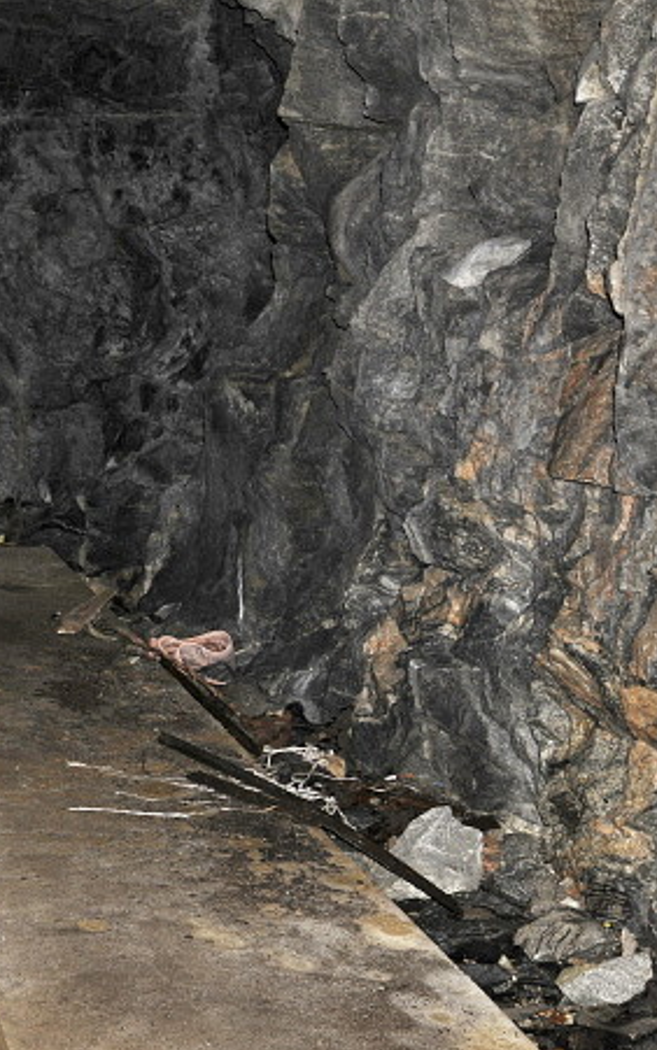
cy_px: 502
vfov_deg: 35.7
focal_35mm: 57
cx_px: -144
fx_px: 1630
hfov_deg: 21.1
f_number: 4
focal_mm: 21
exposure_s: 1/60
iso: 200
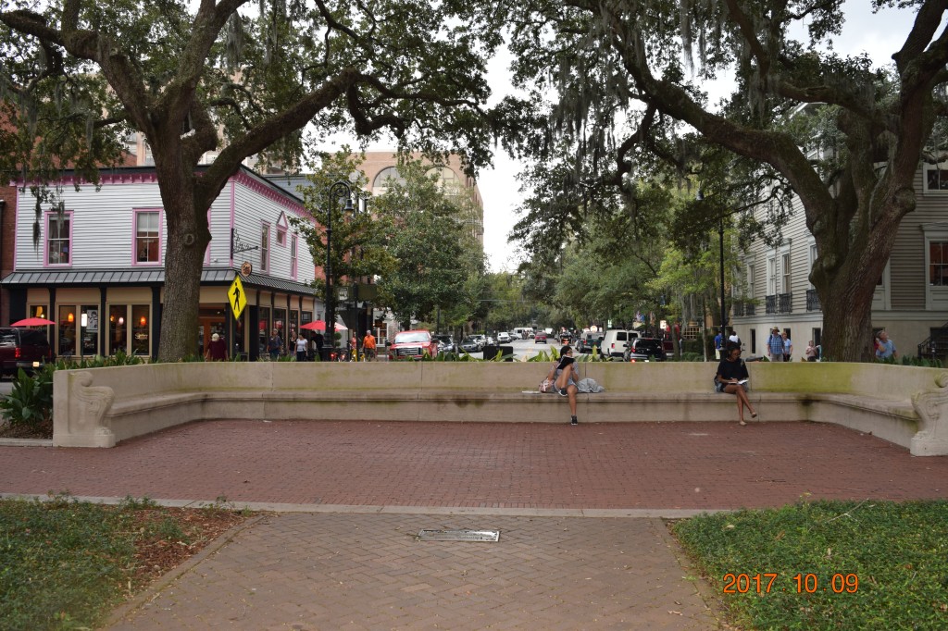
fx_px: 790
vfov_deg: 43.6
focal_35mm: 30
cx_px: 474
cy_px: 316
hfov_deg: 61.9
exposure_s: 1/125
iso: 560
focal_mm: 20
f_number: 5.6
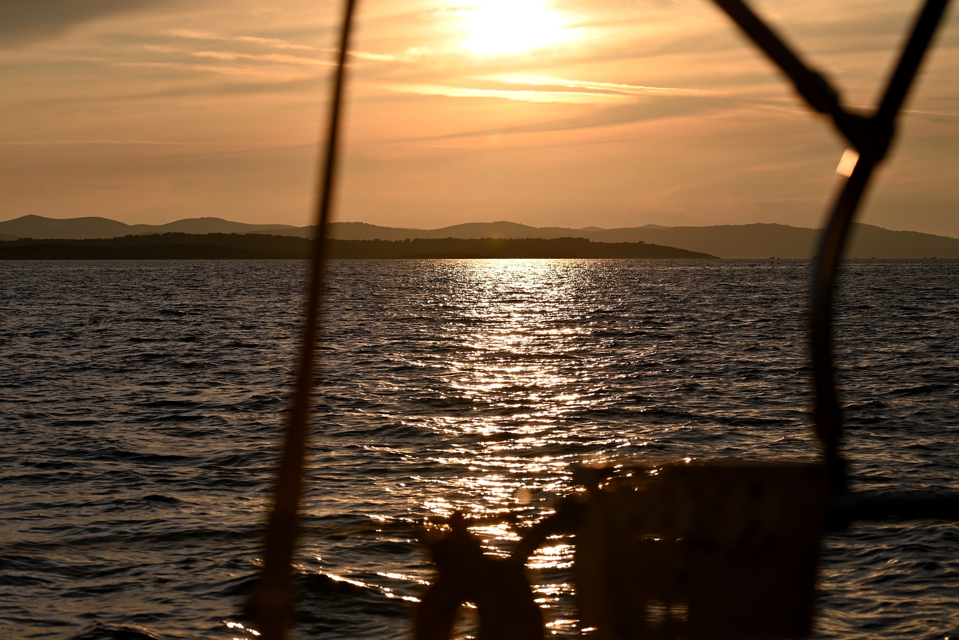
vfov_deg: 12.5
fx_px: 2931
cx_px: 480
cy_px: 320
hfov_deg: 18.6
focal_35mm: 110
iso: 100
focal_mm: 110
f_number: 9
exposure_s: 1/1250
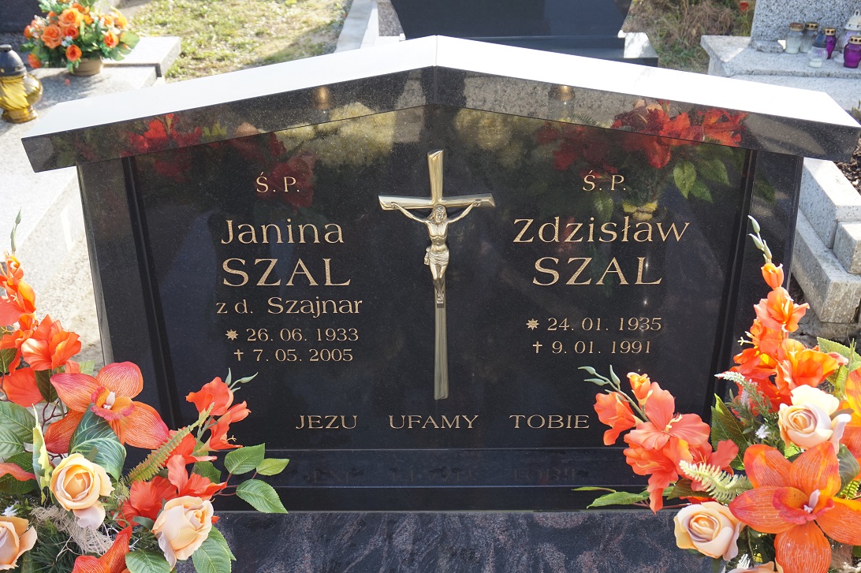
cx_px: 430
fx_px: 968
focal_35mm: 40
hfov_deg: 47.9
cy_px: 286
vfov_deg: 33.0
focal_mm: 27
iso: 100
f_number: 5.6
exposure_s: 1/80
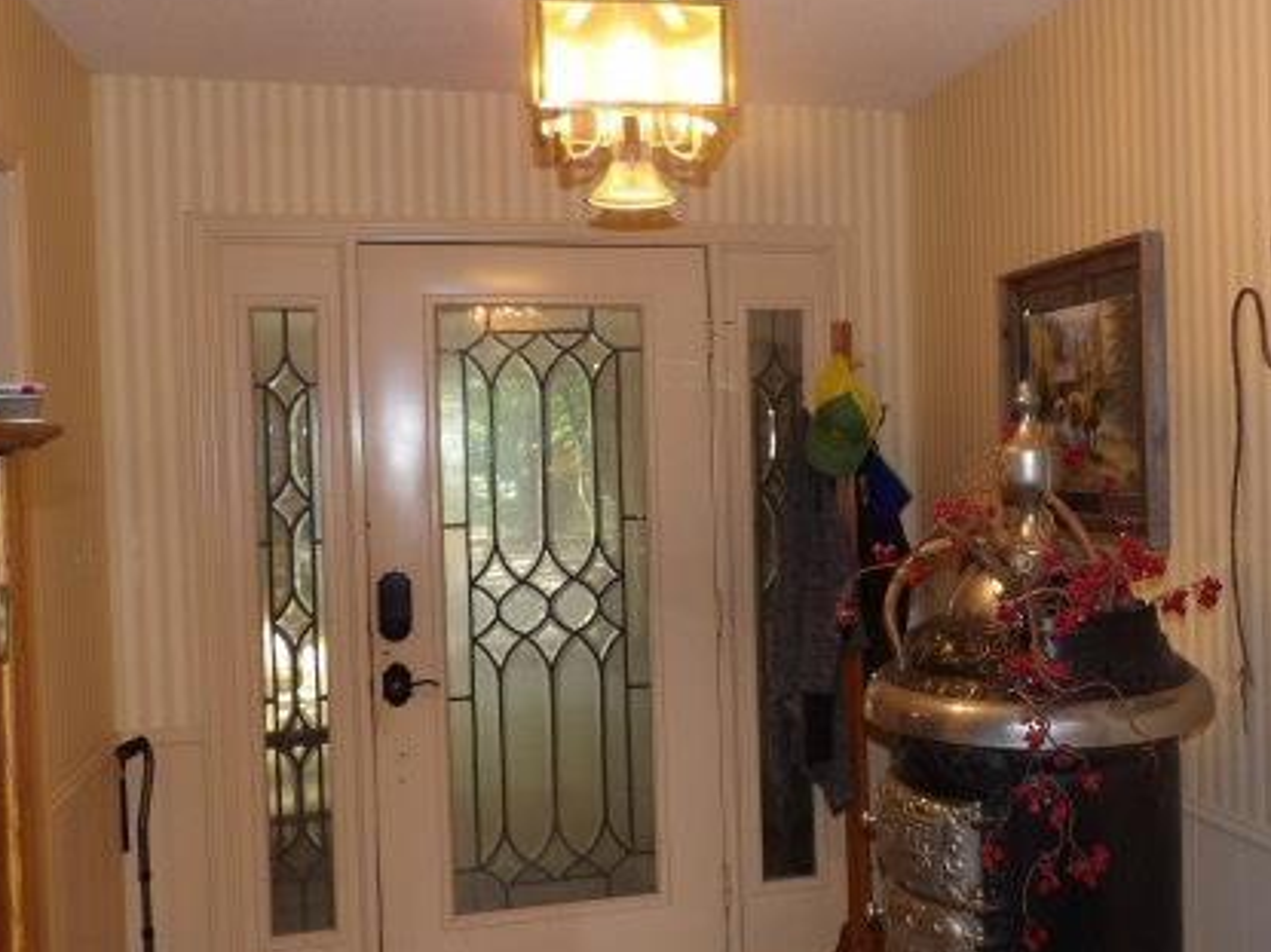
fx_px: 1358
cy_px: 490
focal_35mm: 37
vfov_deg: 38.6
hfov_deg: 49.4
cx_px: 836
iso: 200
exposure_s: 1/33
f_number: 3.2
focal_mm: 4.3
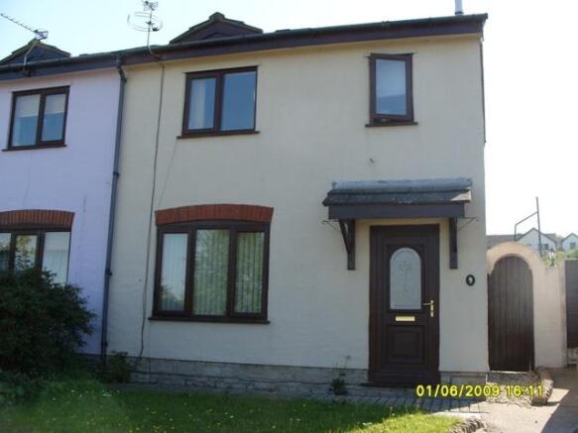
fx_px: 584
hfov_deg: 52.6
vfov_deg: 40.7
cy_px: 216
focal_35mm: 35
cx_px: 289
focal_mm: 7.8
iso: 80
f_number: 5.3
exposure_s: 1/250
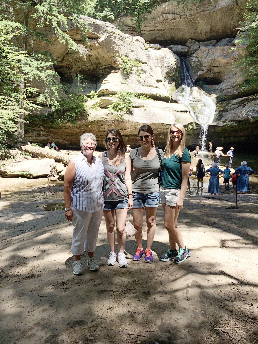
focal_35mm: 29
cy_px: 172
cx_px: 129
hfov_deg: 48.2
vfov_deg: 61.7
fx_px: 288
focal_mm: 4.15
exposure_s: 1/526
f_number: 2.2
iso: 32
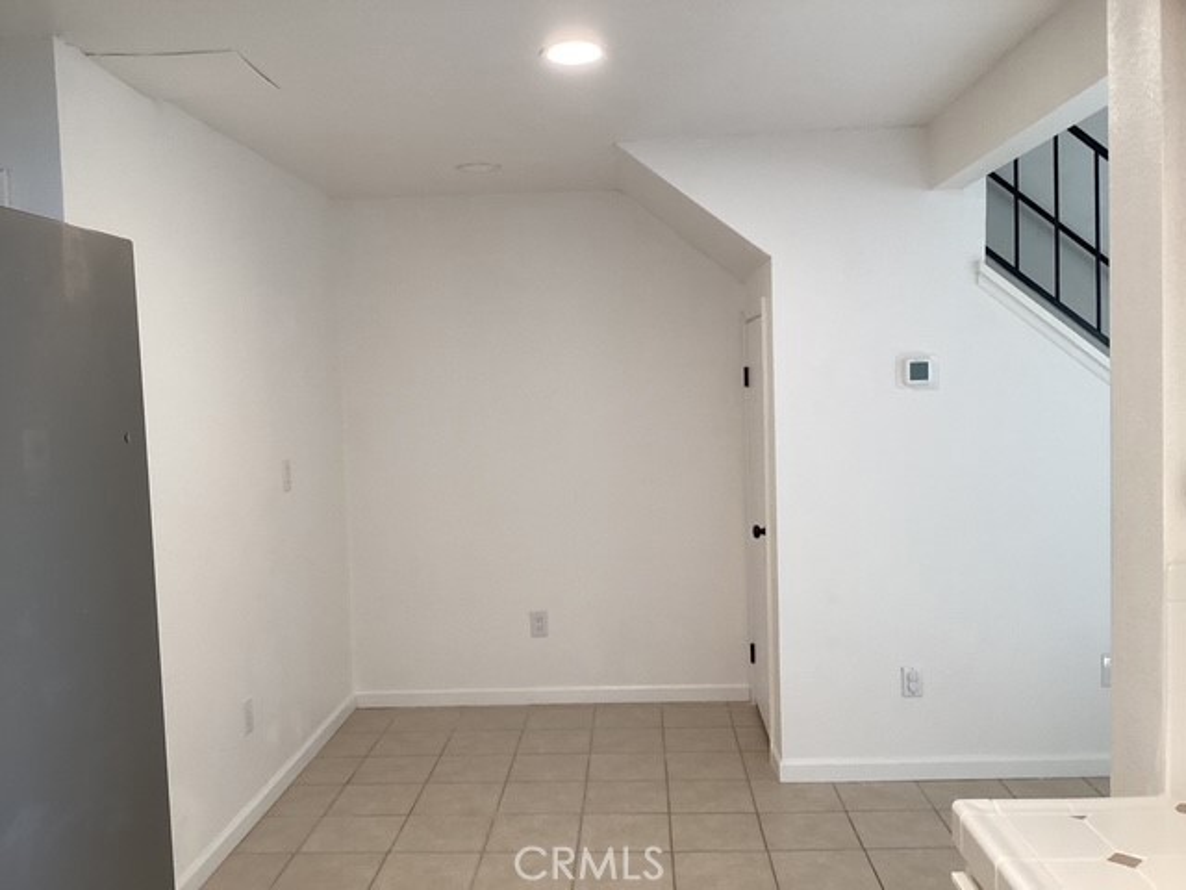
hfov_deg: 58.4
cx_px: 593
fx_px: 1062
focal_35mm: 31
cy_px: 445
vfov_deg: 45.4
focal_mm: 3.3
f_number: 2.4
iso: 100
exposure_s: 1/60
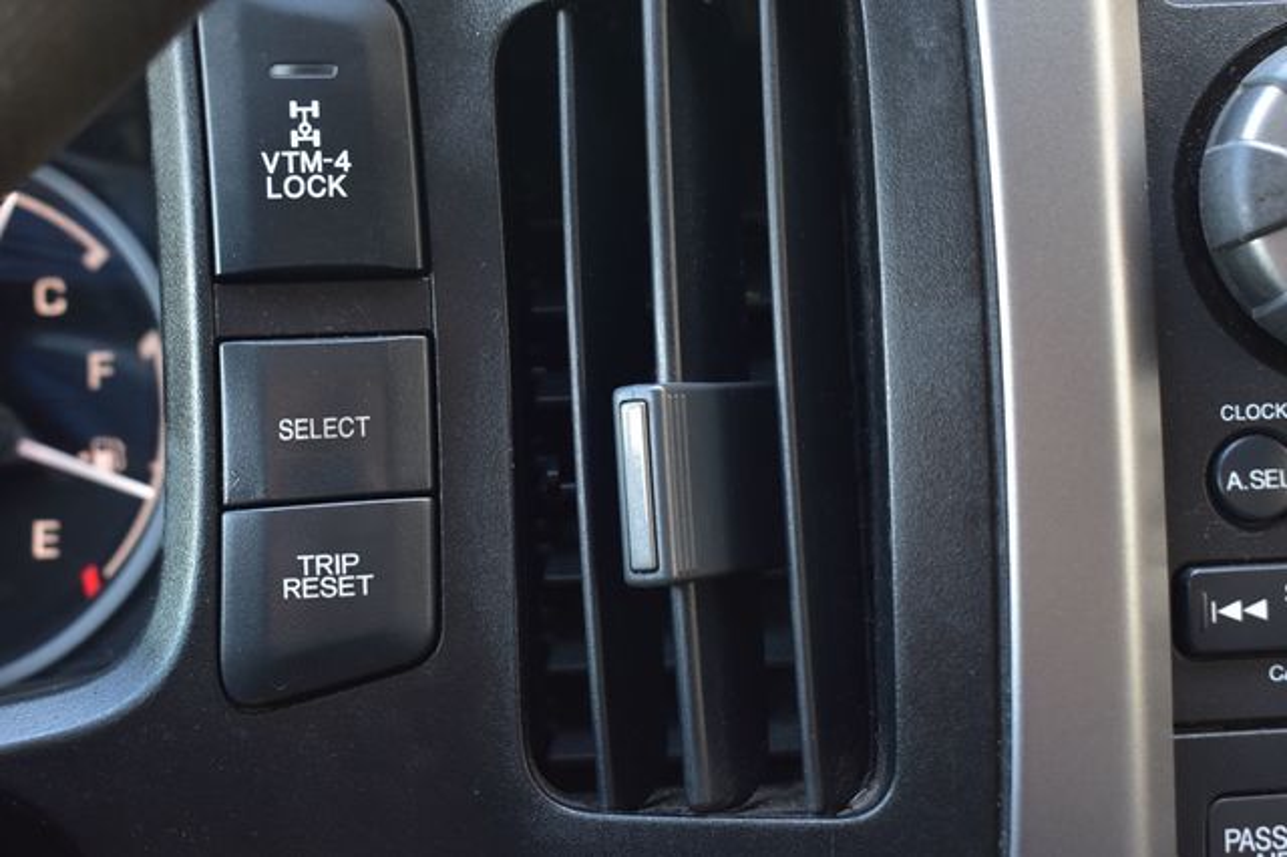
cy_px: 428
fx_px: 2037
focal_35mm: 57
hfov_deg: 35.1
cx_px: 644
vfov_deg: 23.8
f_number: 6.3
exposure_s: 1/15
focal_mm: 38
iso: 900
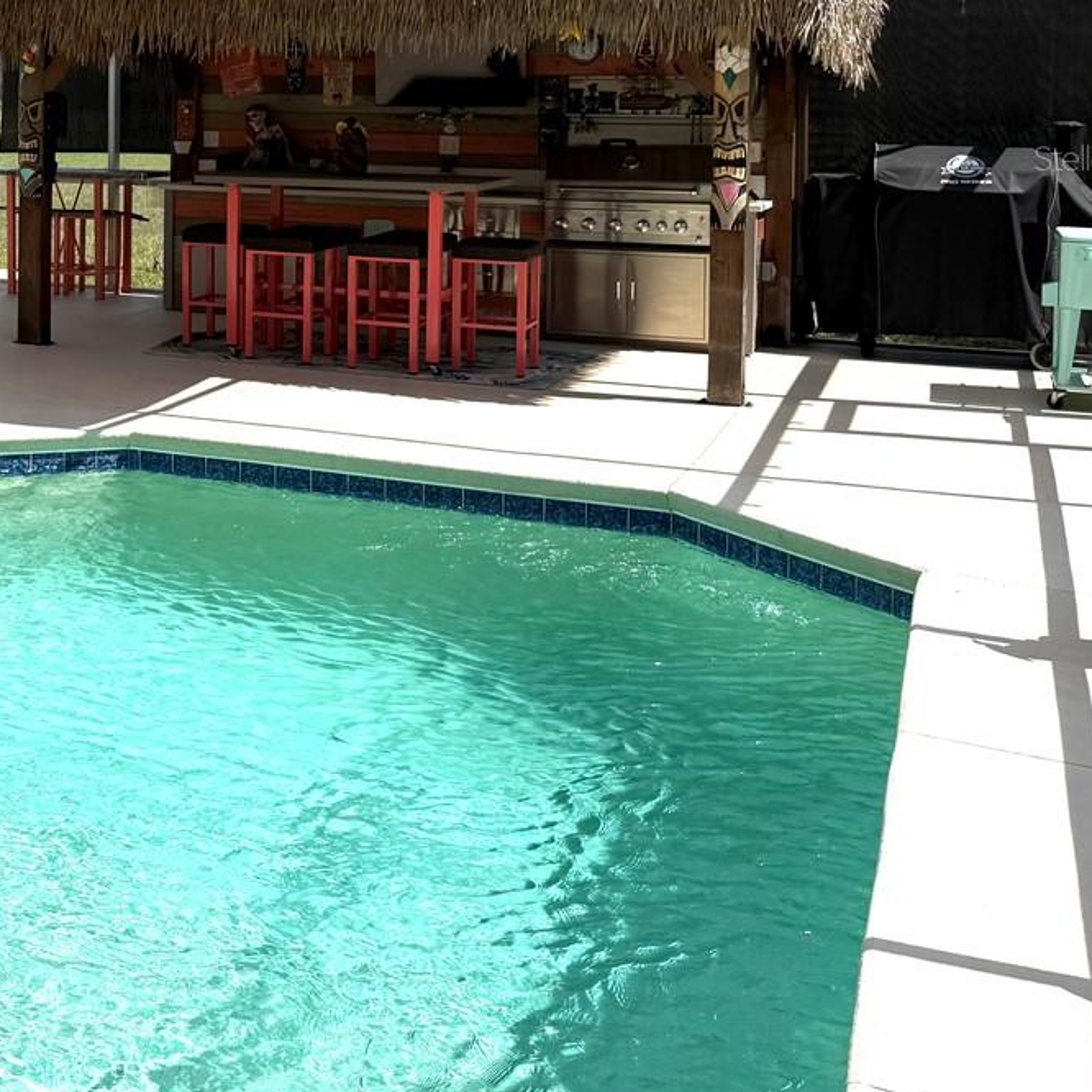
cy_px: 157
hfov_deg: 29.9
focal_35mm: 51
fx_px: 1820
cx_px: -123
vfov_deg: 32.1
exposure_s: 1/4673
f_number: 1.78
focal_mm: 6.76
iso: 80
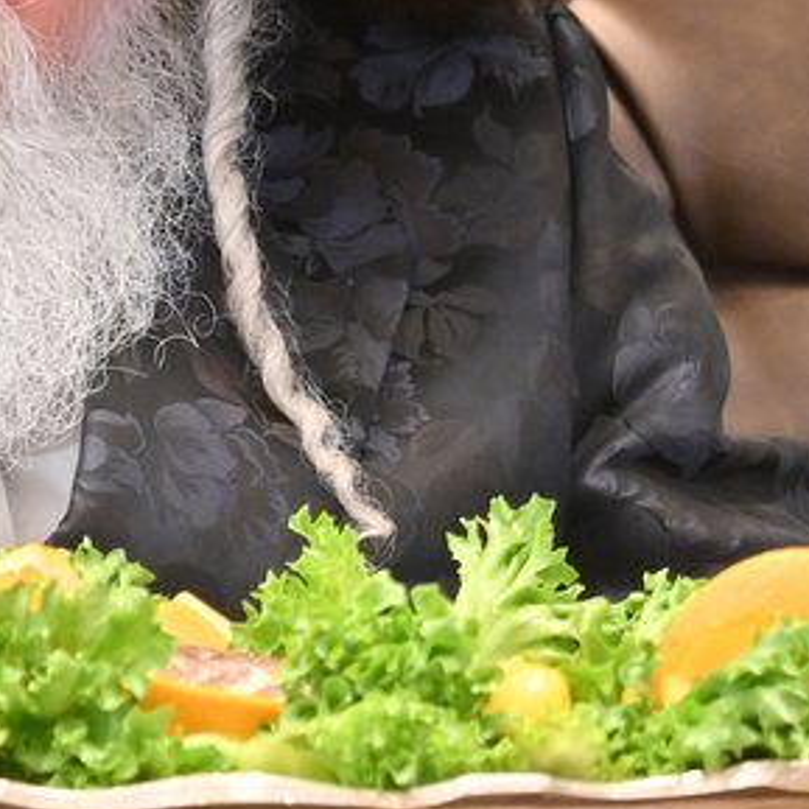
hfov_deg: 2.4
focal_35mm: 741
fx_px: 19593
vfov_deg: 2.4
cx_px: 101
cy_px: -265
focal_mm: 120
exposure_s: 1/200
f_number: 4
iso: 640
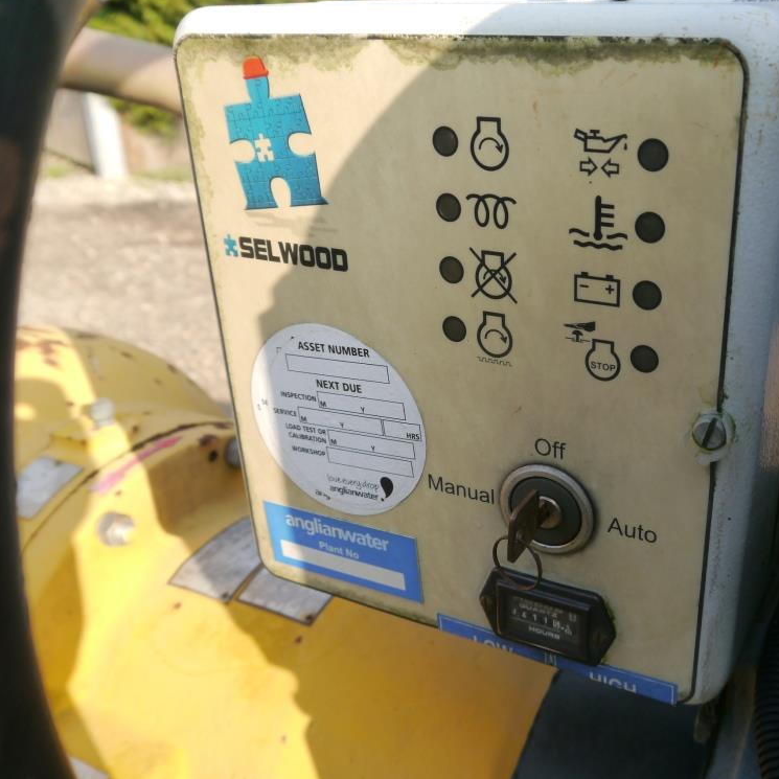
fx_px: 866
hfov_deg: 47.5
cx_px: 534
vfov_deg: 48.4
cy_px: 397
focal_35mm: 34
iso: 160
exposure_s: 1/200
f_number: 5
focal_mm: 14
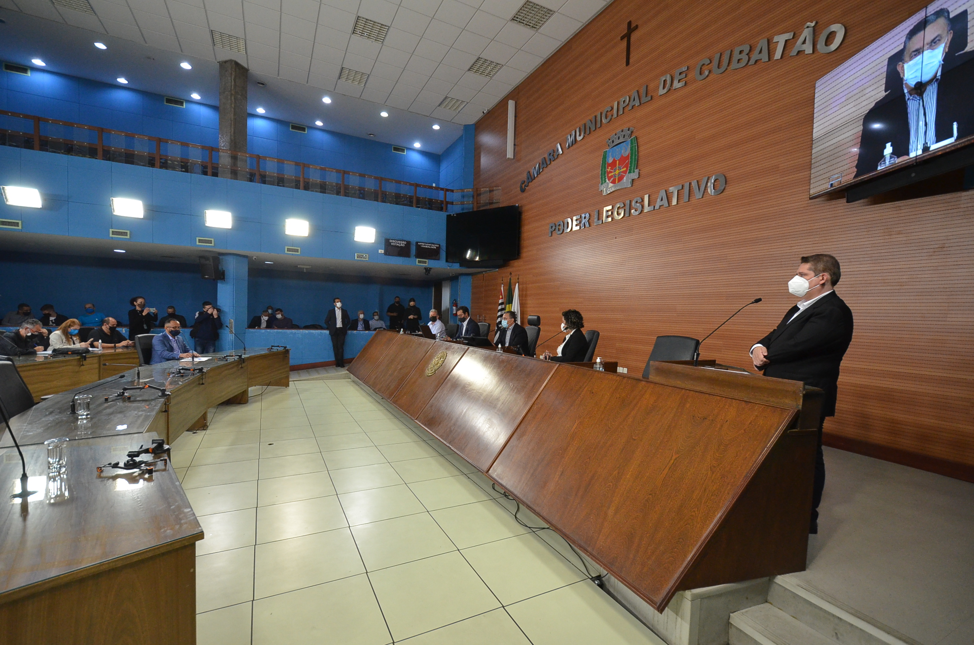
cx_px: 487
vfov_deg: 77.1
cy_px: 322
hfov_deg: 100.5
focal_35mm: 15
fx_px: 405
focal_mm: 10
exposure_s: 1/80
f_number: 5
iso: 1600
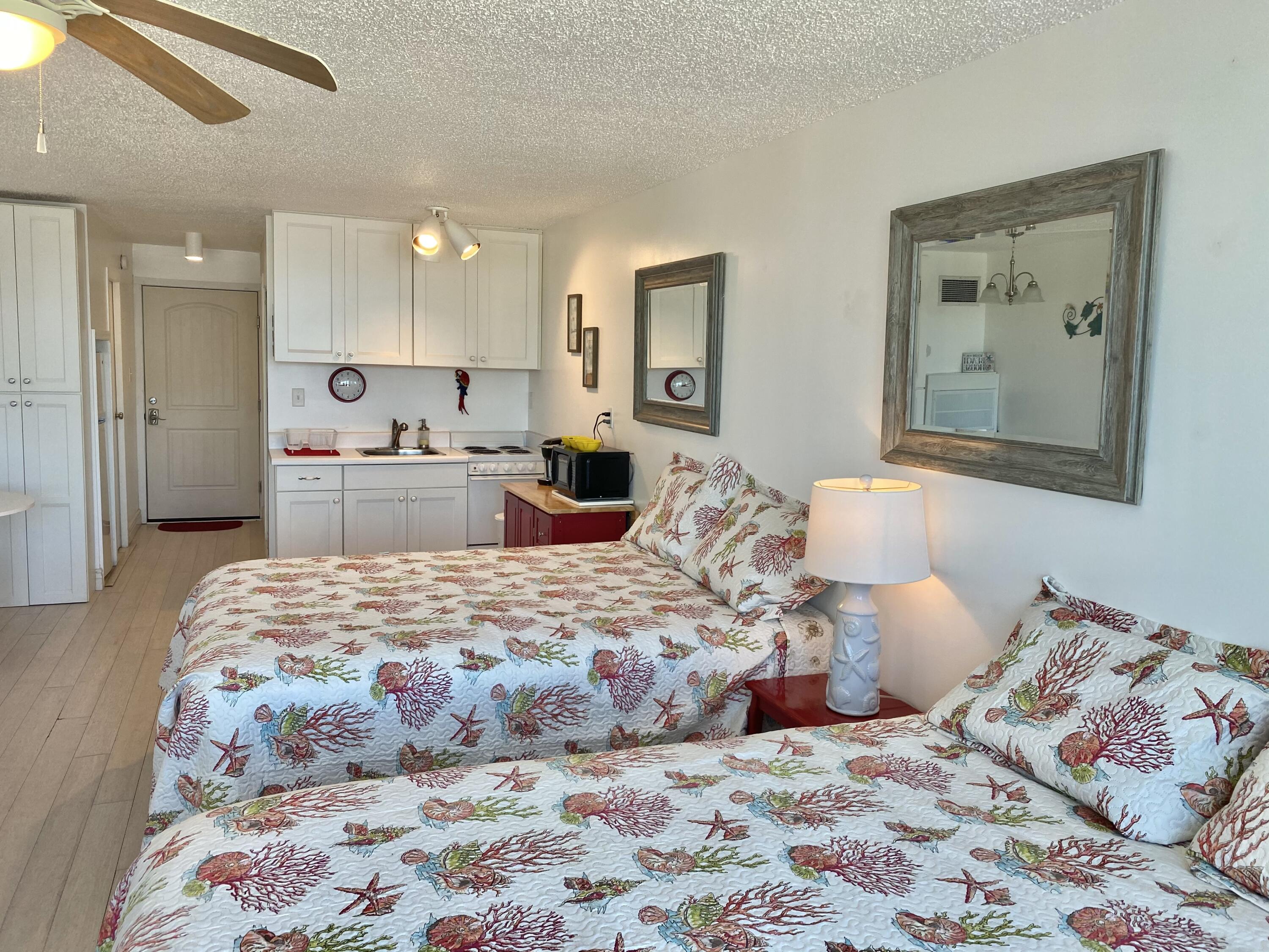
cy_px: 476
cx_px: 634
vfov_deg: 53.1
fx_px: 953
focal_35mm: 26
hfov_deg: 67.3
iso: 80
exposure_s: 1/120
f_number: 1.8
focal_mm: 4.25
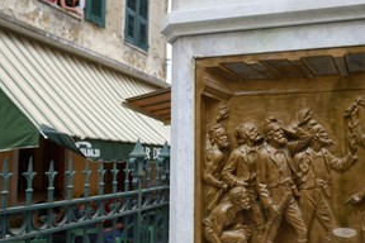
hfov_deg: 52.7
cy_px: 134
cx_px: 260
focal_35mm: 35
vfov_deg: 37.8
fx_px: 355
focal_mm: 24
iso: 400
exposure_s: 1/160
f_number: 5
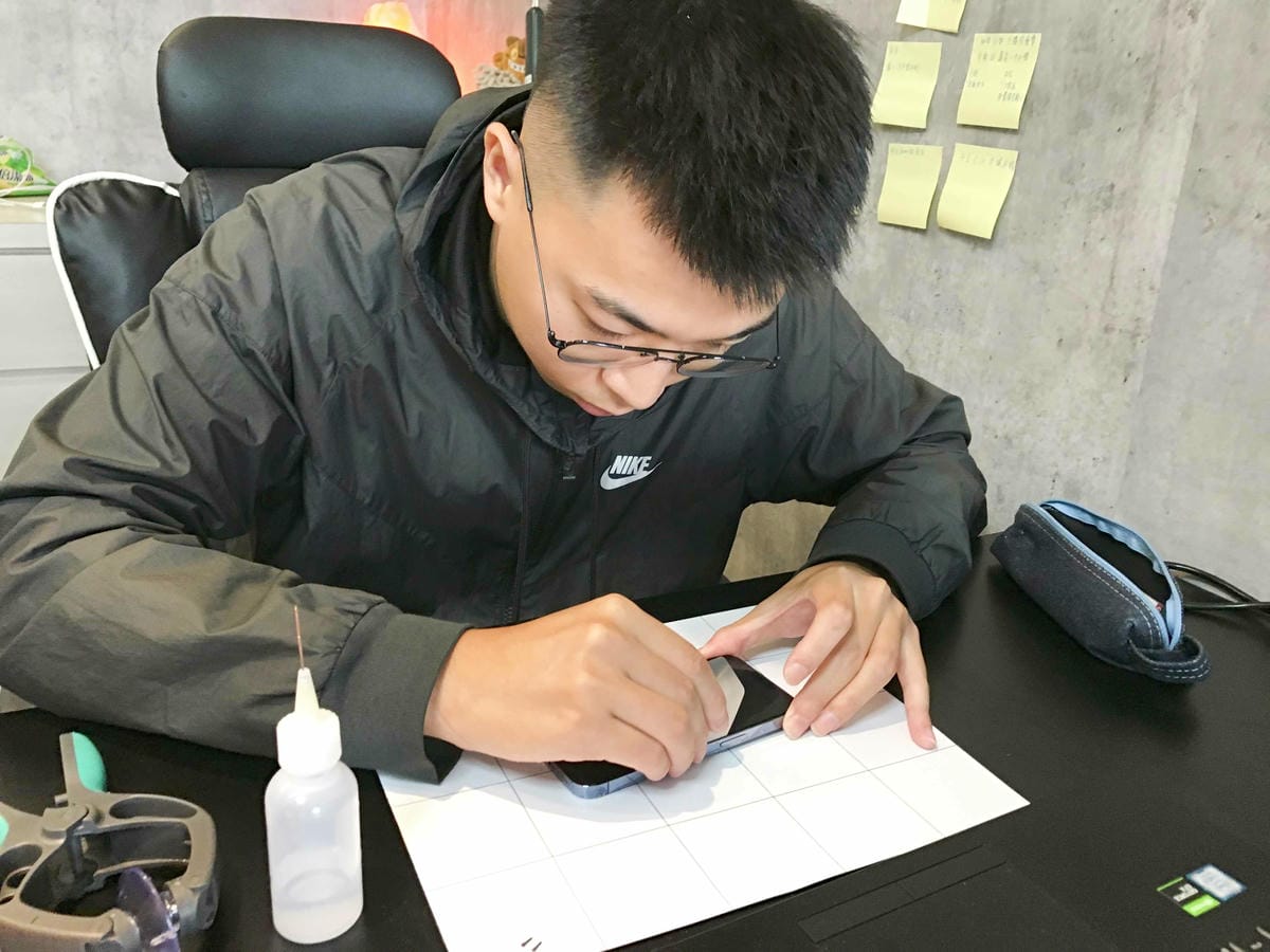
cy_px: 476
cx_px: 635
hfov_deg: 63.4
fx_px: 1027
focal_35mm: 28
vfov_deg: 49.7
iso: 100
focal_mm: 3.99
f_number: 1.8
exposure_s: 1/30
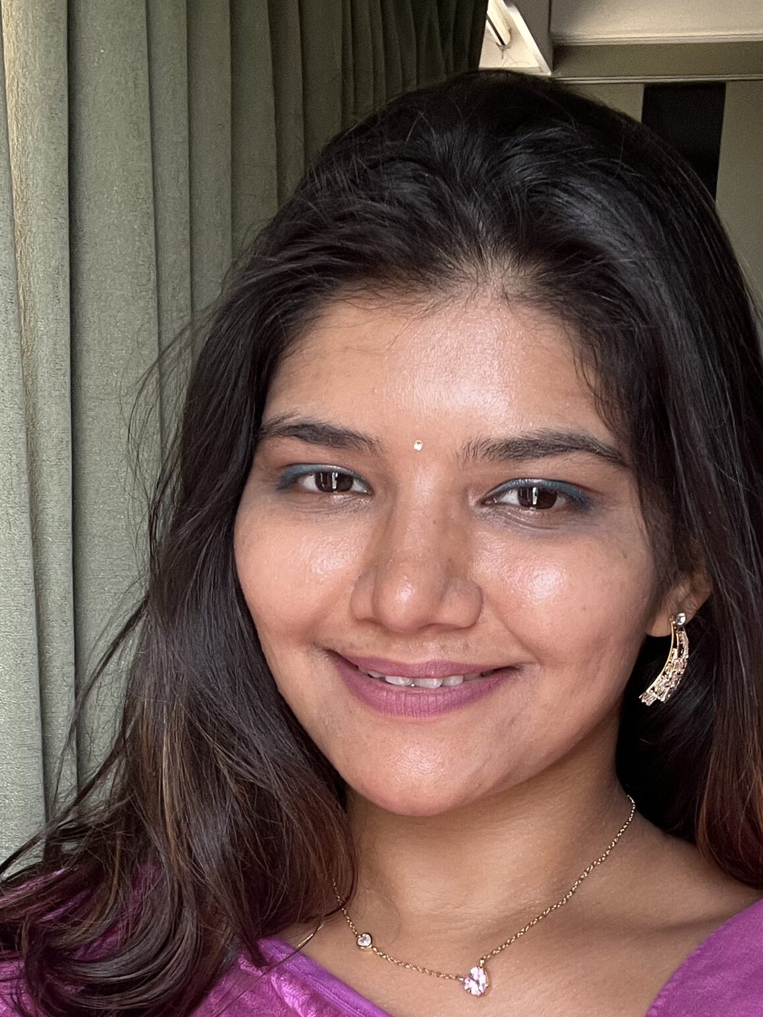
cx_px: 370
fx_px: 1469
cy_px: 826
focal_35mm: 50
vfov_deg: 36.8
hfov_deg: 29.1
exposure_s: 1/61
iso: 100
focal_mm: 2.71
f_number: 2.2
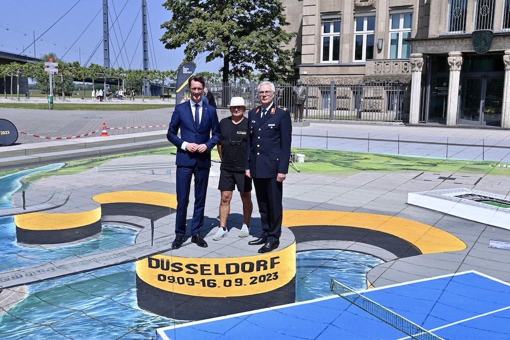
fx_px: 510
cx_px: 255
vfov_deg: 36.9
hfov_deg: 53.1
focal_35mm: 36
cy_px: 170
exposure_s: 1/125
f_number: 13
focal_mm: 36
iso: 100
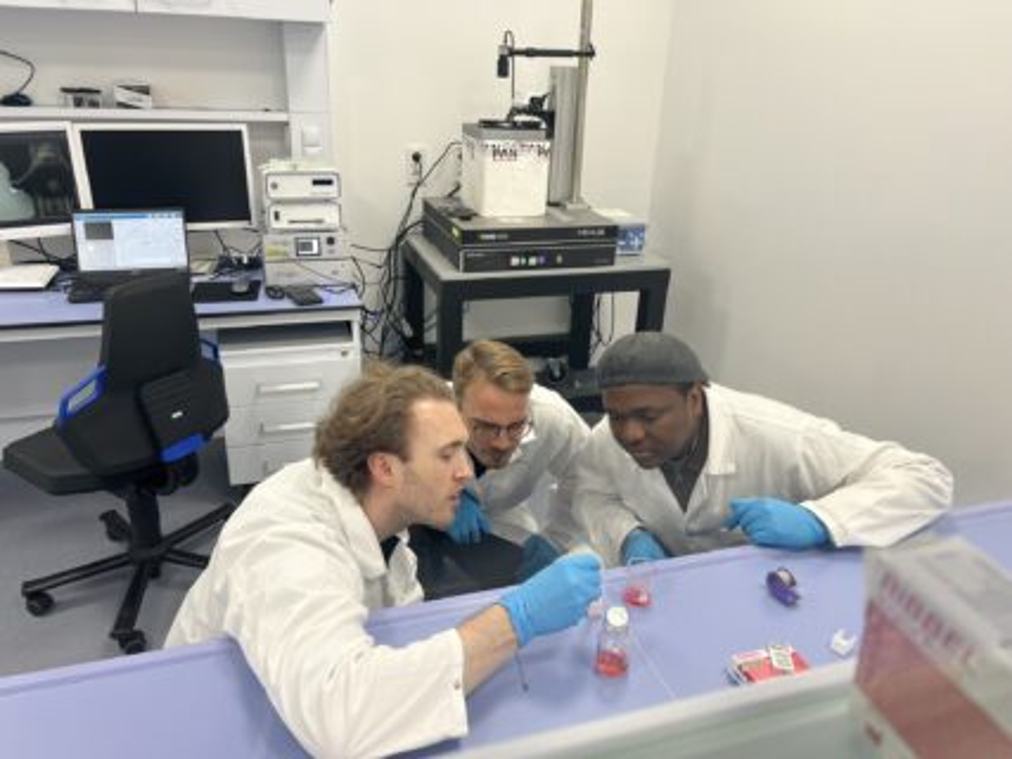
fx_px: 760
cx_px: 506
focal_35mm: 26
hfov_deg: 67.3
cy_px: 380
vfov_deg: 53.0
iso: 64
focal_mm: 5.7
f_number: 1.5
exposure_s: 1/100
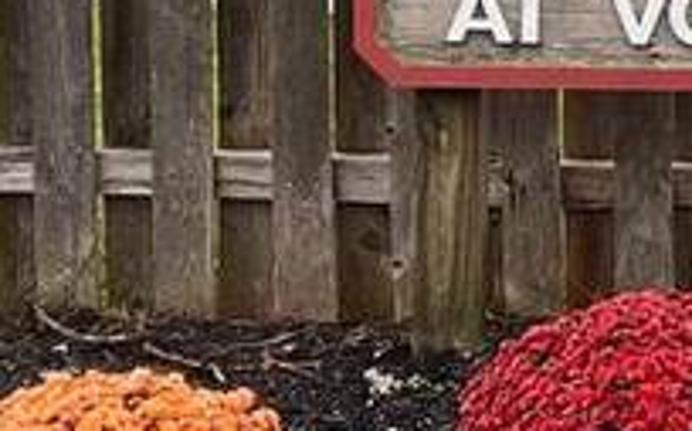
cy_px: -71
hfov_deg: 11.5
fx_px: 3259
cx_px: 1133
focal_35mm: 173
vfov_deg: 7.5
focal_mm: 5.7
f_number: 1.5
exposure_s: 1/853
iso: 50
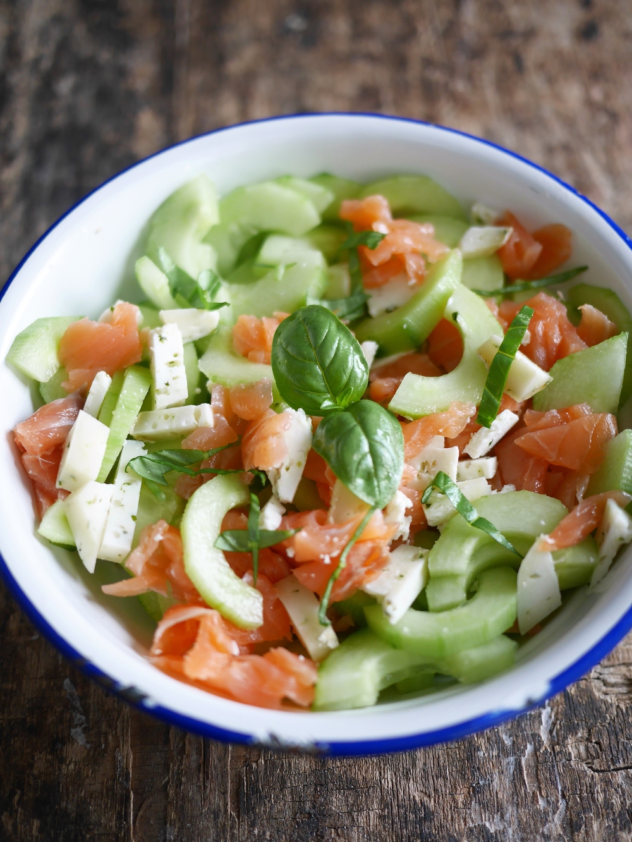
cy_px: 421
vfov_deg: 46.8
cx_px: 316
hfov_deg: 36.0
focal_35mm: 40
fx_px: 973
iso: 400
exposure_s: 1/60
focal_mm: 20
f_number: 1.7
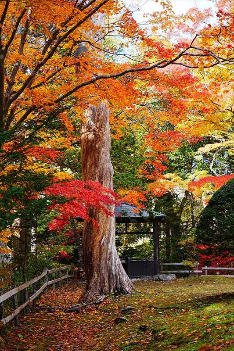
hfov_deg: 23.4
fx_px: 566
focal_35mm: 58
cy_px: 176
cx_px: 117
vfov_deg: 34.5
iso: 100
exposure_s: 1/100
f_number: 5.6
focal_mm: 58
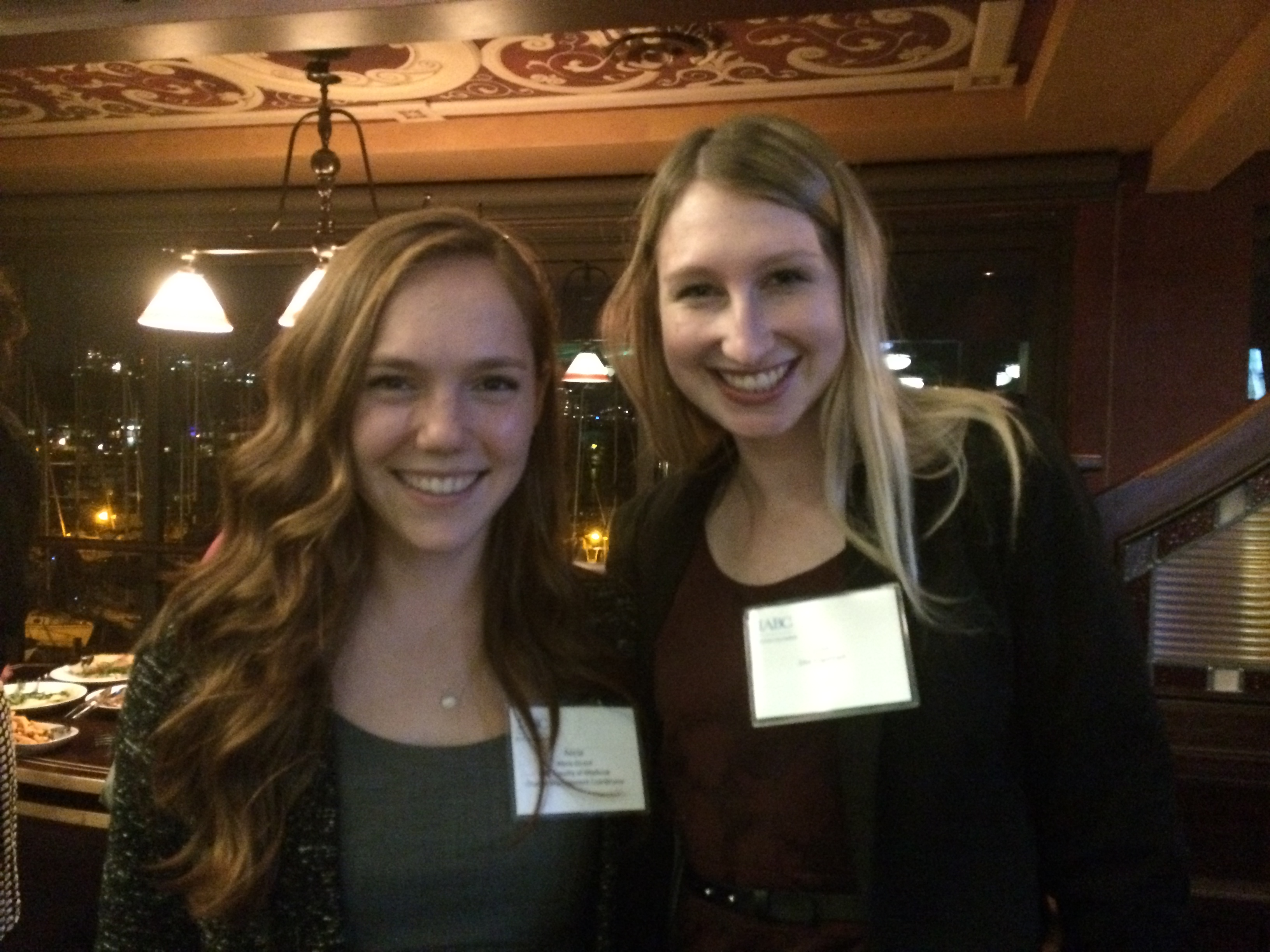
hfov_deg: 60.0
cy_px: 476
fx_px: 1101
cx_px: 635
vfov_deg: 46.8
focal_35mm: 30
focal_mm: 4.12
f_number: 2.2
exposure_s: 1/15
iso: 2000
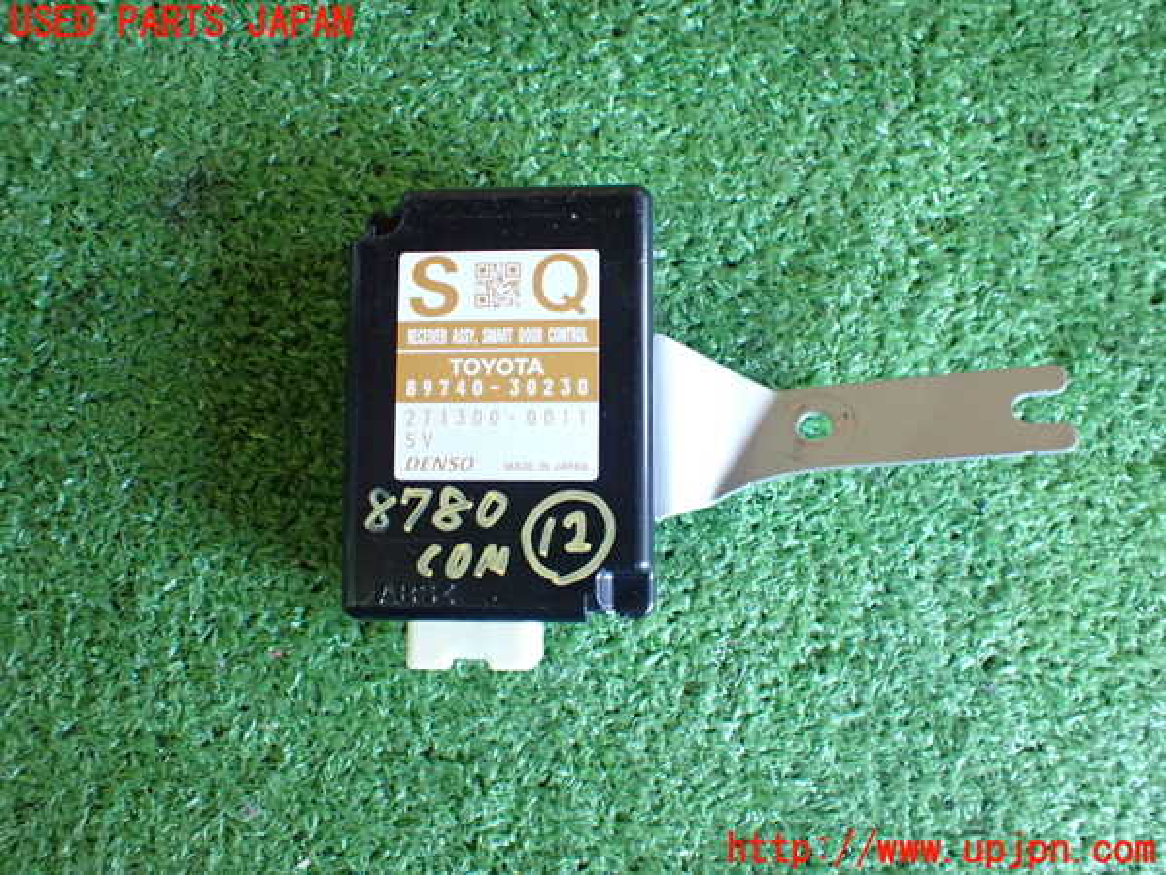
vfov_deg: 46.8
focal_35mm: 30
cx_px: 583
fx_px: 1011
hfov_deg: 60.0
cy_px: 438
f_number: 2.3
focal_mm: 5.4
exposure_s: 1/50
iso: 800
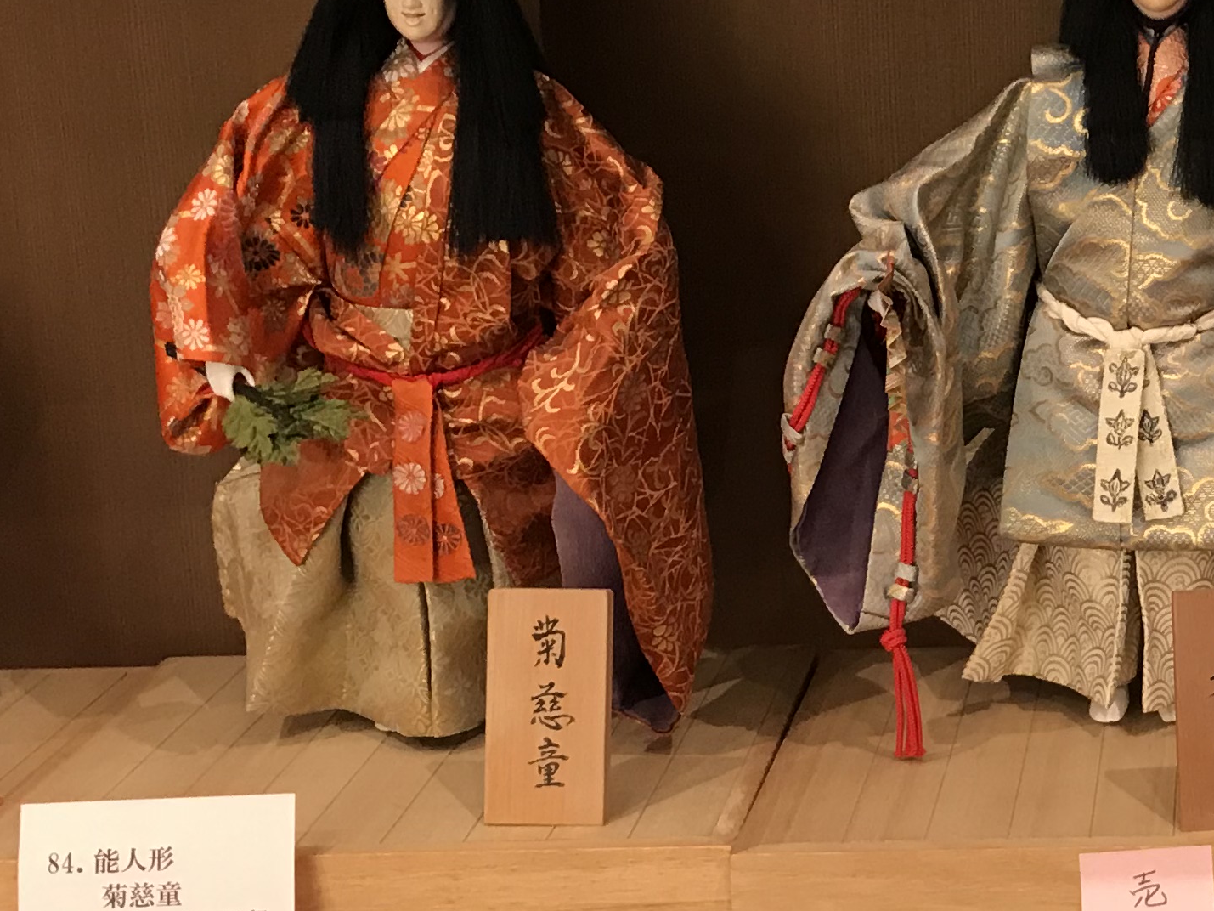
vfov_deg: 18.7
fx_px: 2771
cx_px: 1303
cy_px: 446
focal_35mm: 79
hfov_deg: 23.3
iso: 50
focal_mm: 3.99
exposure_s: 1/17
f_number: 1.8
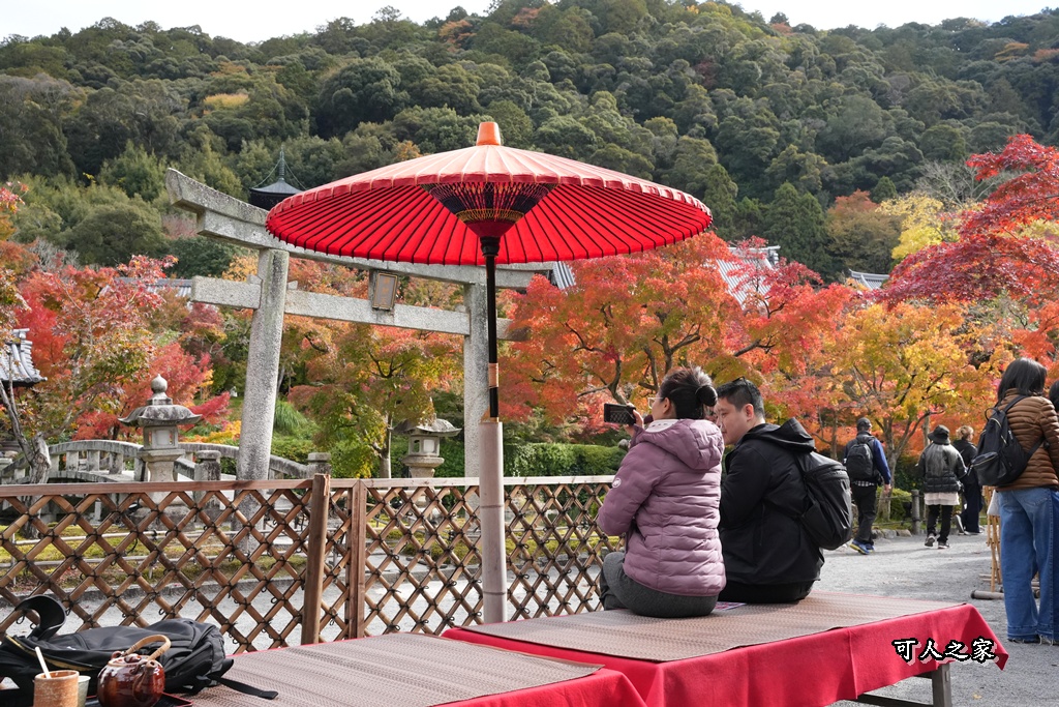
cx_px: 530
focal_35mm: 36
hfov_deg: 53.5
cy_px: 354
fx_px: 1050
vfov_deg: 37.2
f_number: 8
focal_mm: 35.7
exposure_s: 1/2000
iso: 3200
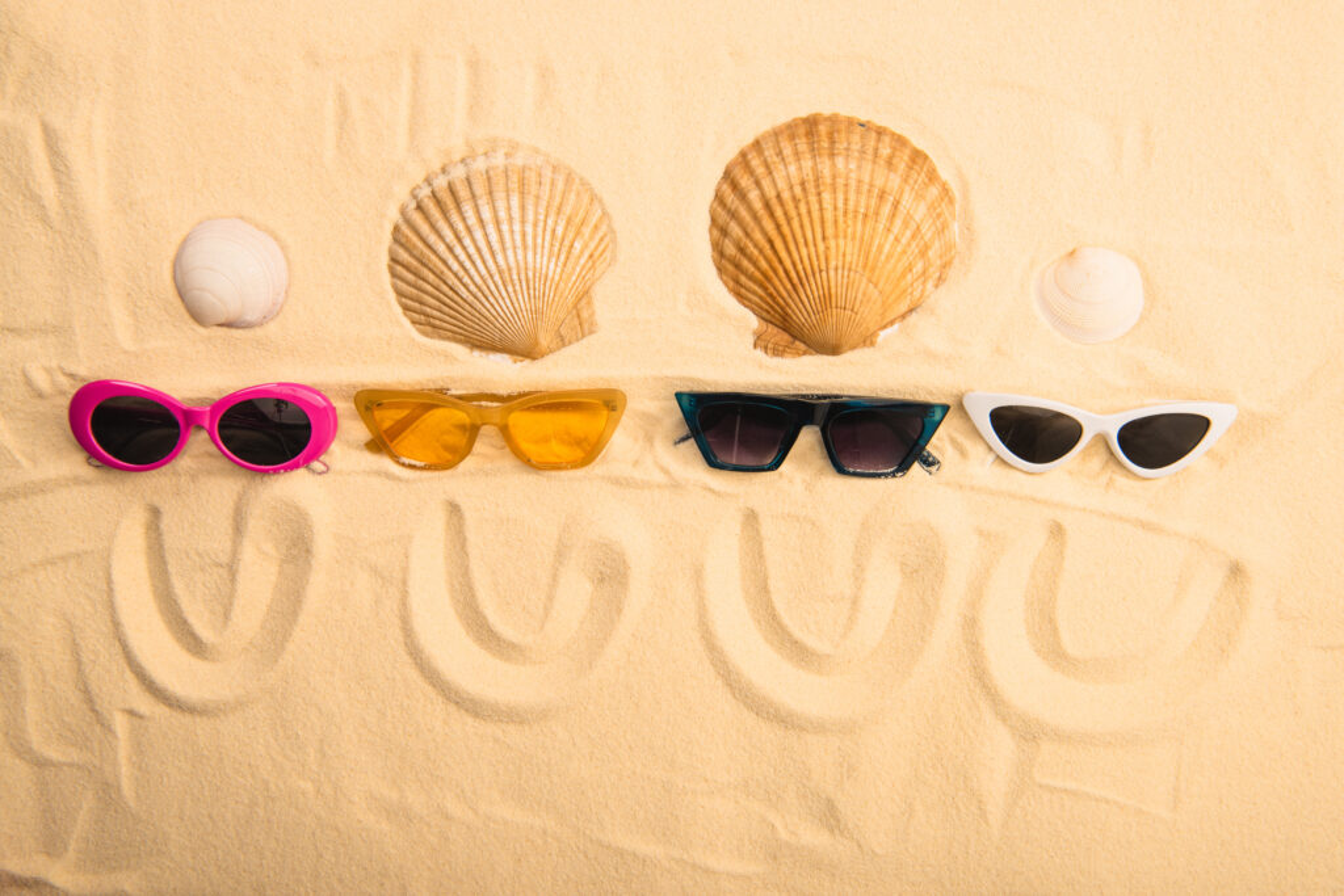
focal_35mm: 42
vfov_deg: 31.9
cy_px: 448
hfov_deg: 46.4
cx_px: 672
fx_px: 1568
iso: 100
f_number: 11
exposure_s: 1/200
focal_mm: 42
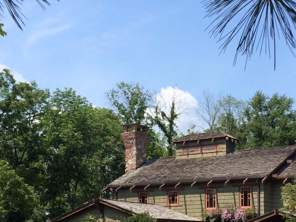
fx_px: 633
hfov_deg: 26.2
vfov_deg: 19.7
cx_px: 186
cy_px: 176
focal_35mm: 74
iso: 40
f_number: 2.2
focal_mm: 4.12
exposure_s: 1/1642
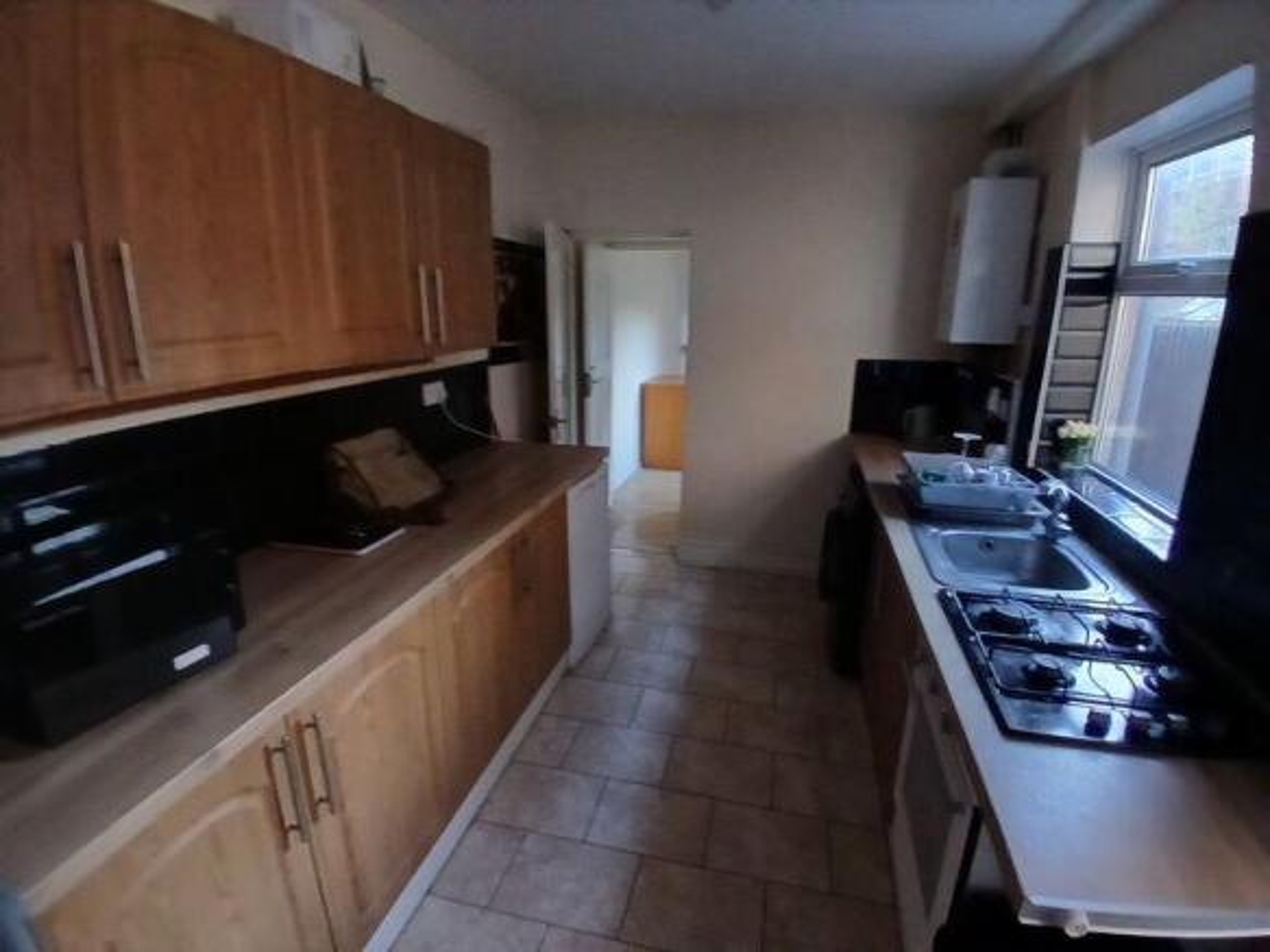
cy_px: 476
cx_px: 635
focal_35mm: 17
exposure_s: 1/25
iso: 500
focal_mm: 1.4
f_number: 2.2
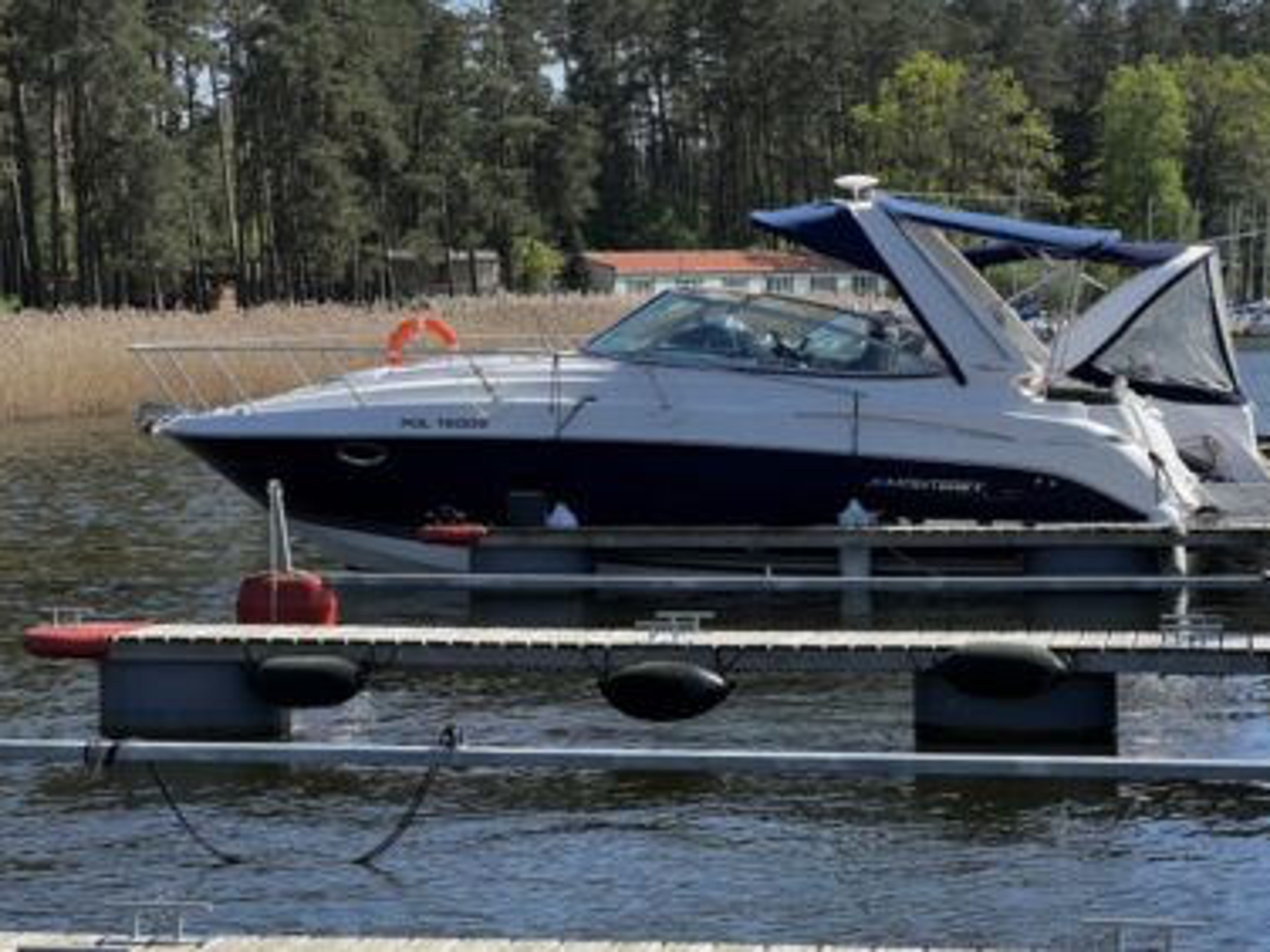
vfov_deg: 18.0
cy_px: 449
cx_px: 645
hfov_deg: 23.8
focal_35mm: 82
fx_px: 3008
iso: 32
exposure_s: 1/350
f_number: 2.8
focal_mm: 9
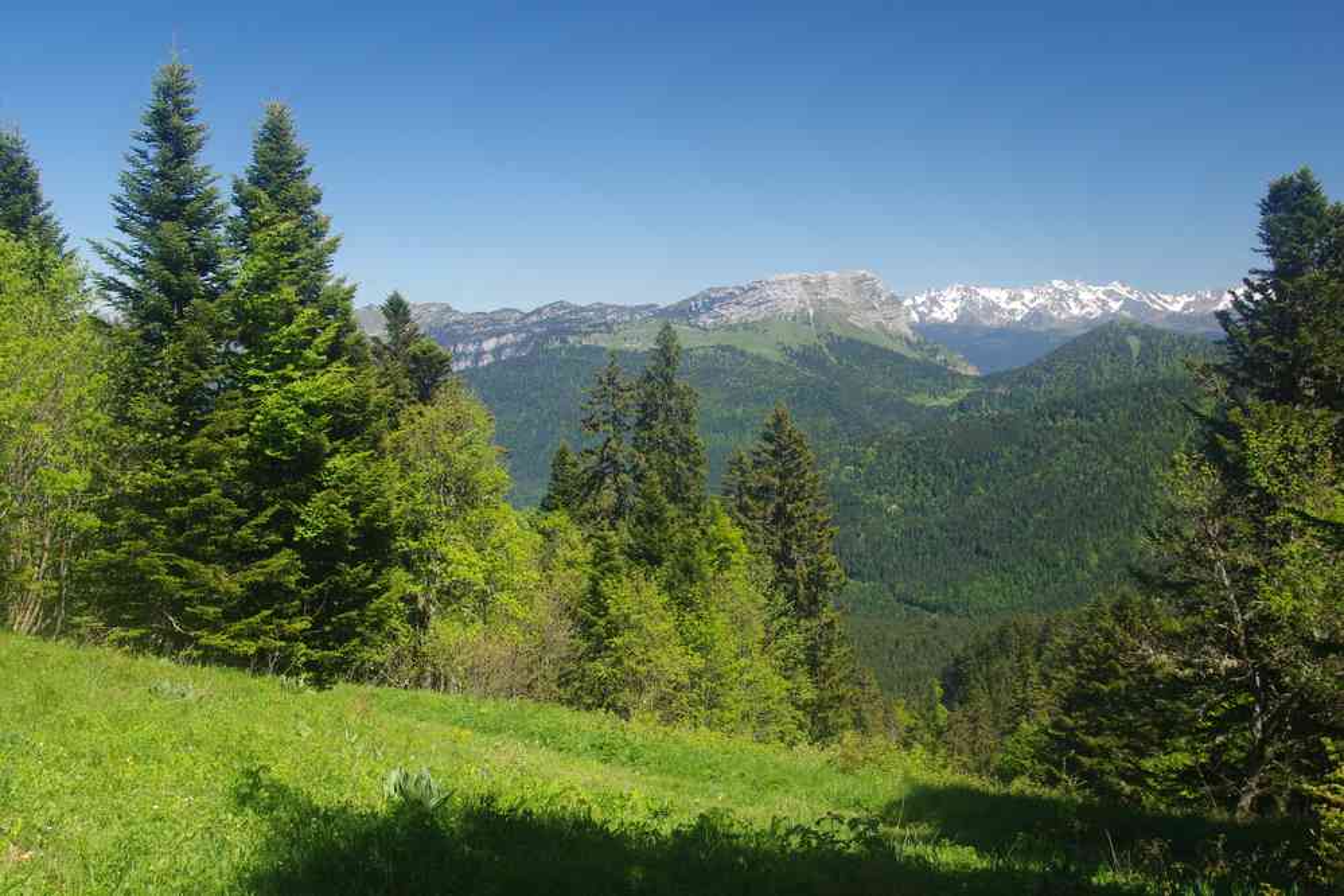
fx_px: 1344
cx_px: 672
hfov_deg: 53.1
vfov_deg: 36.9
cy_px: 448
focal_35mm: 36
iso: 200
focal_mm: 24
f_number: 11
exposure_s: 1/50
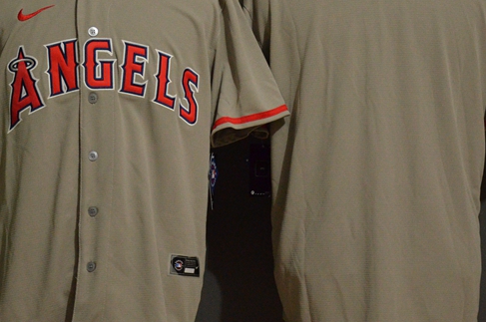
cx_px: 212
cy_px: 115
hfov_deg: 18.5
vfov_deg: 12.3
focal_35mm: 111
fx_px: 1494
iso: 4000
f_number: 4.5
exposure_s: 1/40
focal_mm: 45
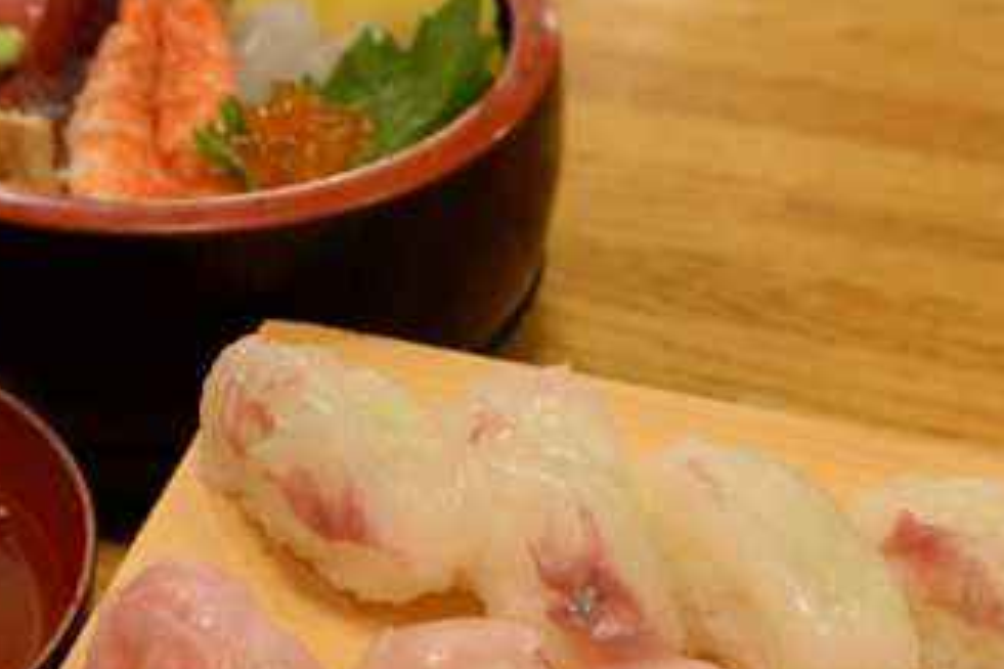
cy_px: 505
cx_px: 430
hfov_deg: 21.9
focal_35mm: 93
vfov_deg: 14.6
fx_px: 2593
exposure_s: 1/40
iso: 3600
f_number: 8
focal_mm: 40
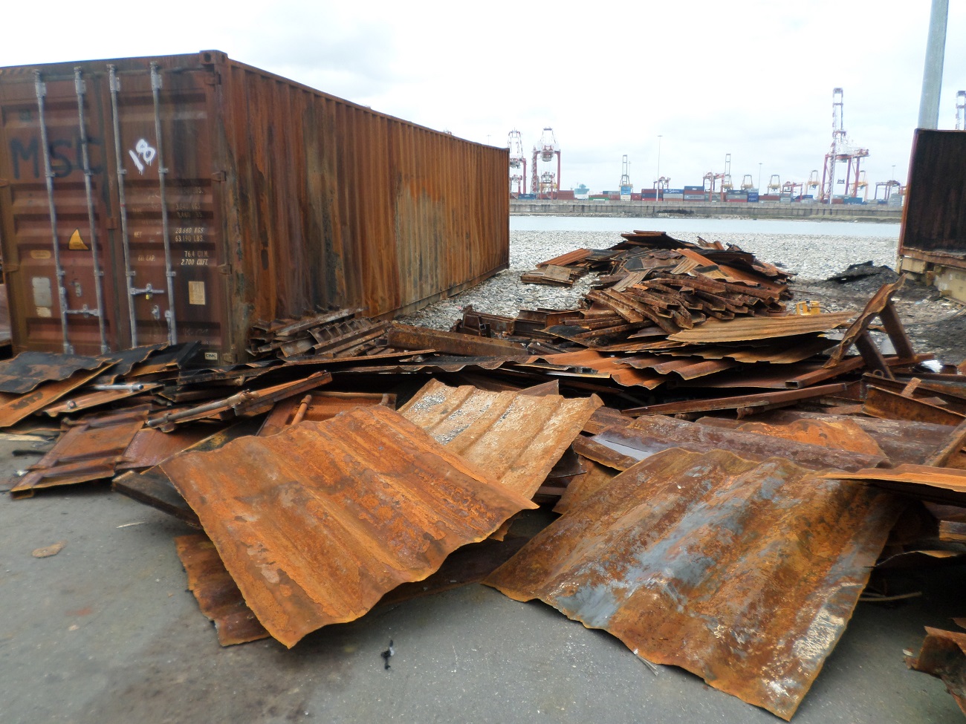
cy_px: 362
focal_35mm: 25
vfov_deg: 54.9
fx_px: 698
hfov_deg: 69.4
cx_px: 483
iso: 80
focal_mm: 4.5
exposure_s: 1/1000
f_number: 2.5
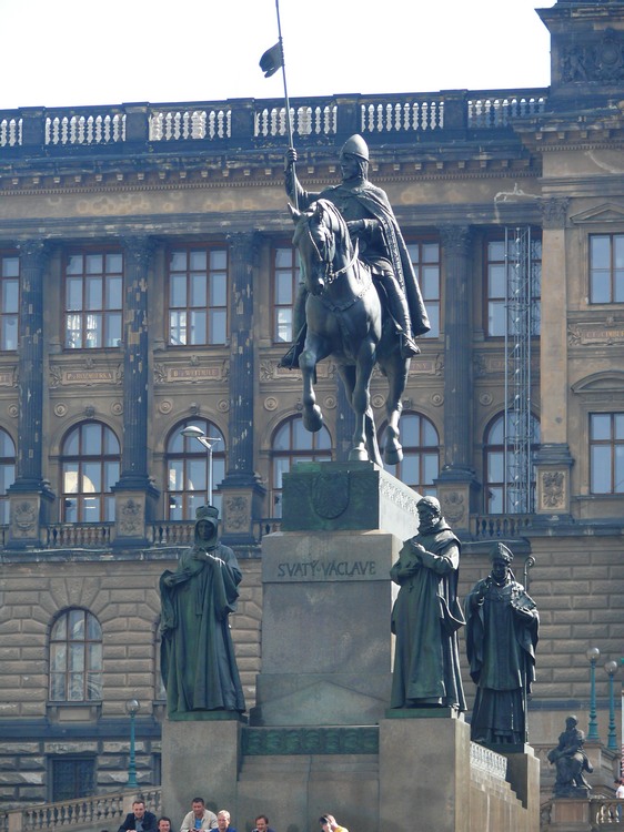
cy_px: 416
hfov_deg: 7.7
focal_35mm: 194
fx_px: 4665
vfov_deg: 10.2
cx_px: 312
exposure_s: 1/100
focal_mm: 40.9
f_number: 4
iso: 100
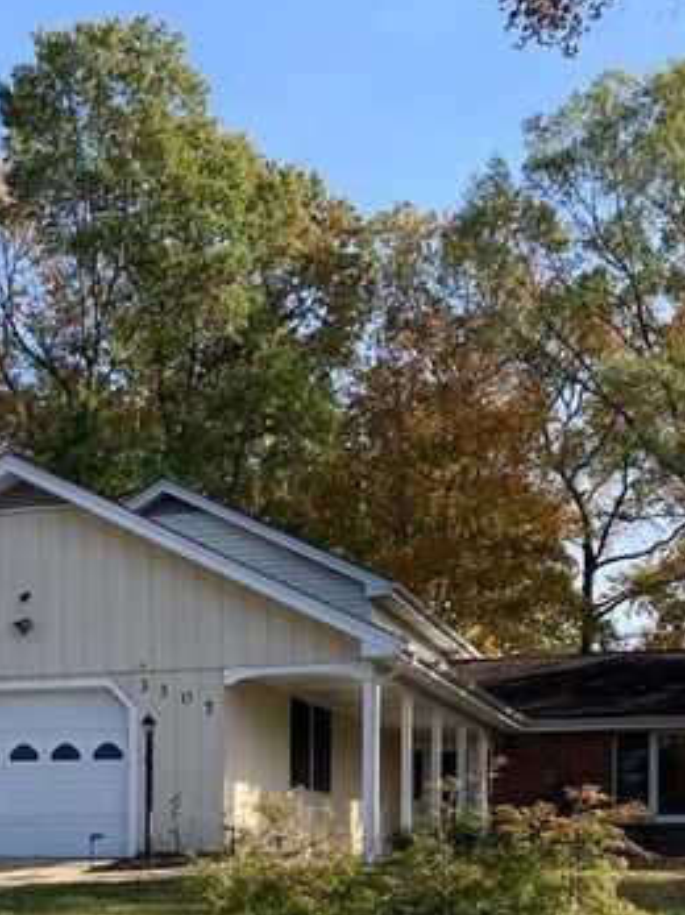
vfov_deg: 35.3
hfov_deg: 29.0
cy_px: 869
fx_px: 1320
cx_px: 271
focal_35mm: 50
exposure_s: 1/616
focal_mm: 4.25
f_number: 1.8
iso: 25
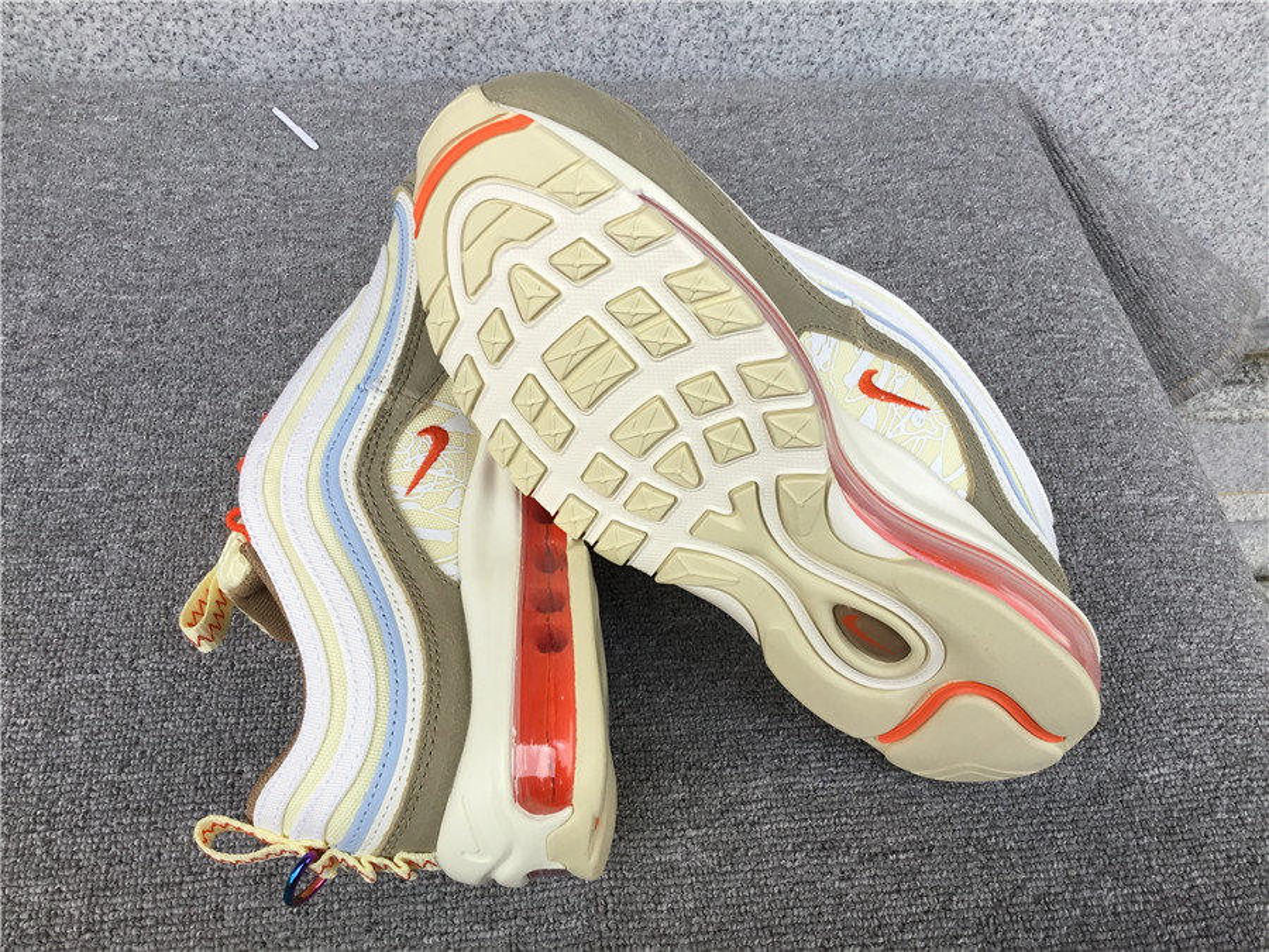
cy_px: 476
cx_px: 634
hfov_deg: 58.4
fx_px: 1136
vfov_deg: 45.4
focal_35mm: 31
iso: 25
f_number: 2.4
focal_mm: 3.3
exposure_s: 1/100
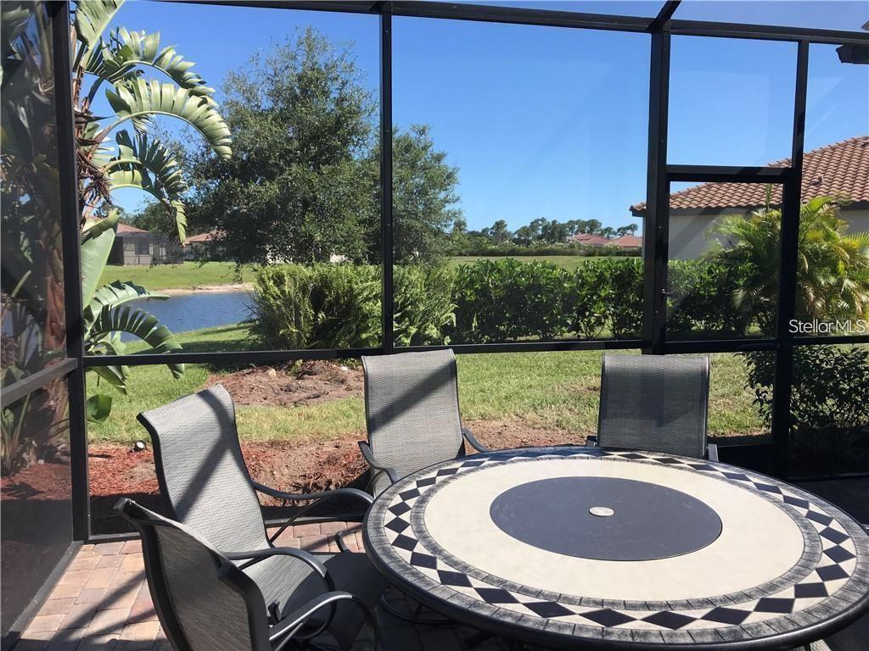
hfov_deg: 63.4
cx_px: 434
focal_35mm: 28
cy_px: 326
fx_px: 703
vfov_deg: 49.7
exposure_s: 1/912
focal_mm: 3.99
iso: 20
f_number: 1.8
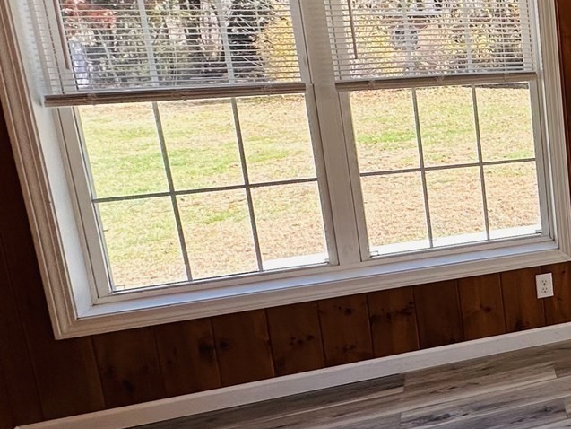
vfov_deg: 32.0
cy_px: 152
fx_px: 742
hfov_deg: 28.9
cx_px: 832
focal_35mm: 45
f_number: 2.2
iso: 40
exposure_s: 1/241
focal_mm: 2.22
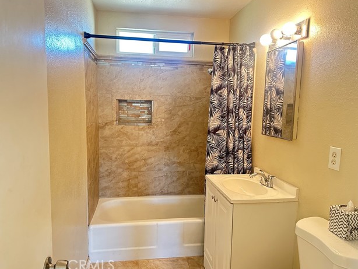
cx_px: 177
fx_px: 259
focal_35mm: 25
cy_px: 134
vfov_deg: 54.9
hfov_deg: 69.4
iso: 640
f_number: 1.78
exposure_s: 1/60
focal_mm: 6.86
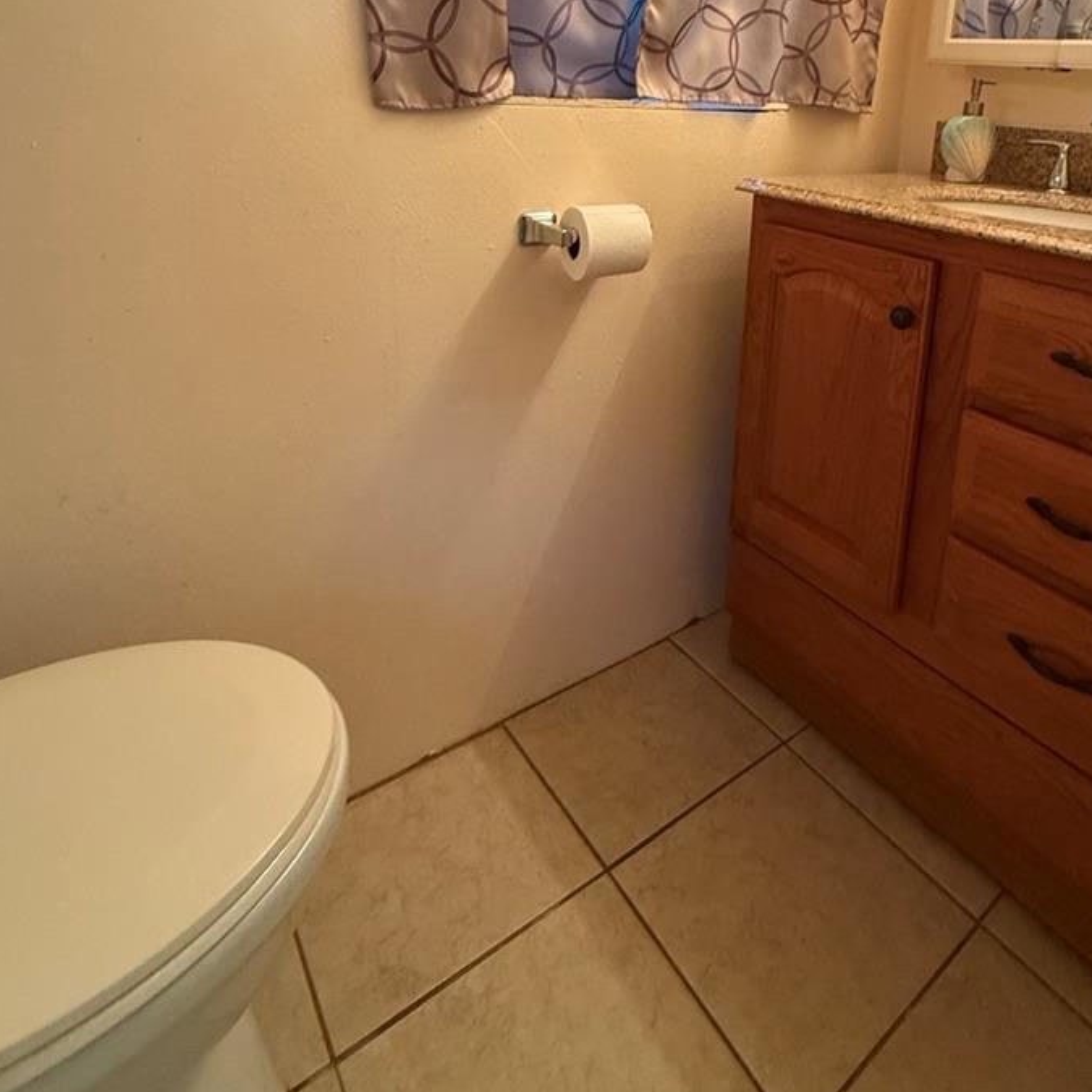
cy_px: 239
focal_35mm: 22
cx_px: 694
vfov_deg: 64.3
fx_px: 785
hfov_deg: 68.4
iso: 400
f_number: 2.2
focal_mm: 2.22
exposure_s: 1/60
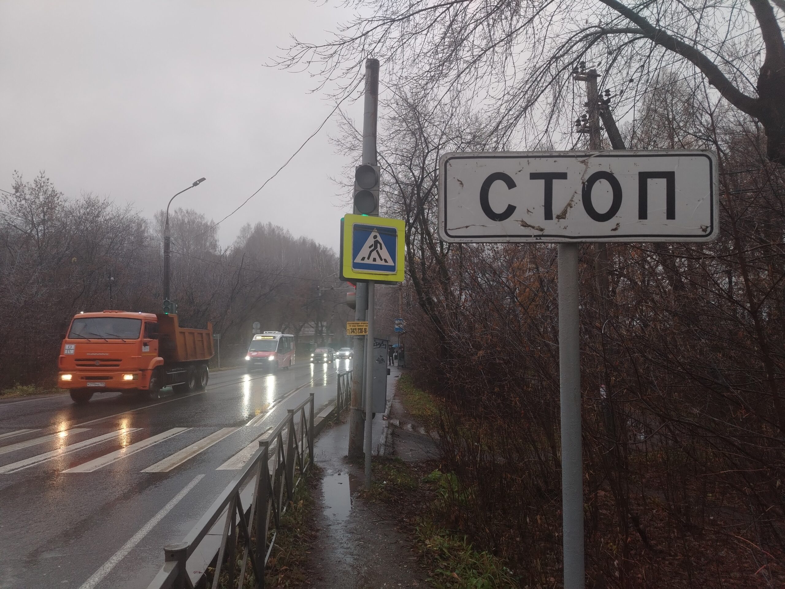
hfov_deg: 71.6
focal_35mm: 24
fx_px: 544
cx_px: 392
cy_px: 294
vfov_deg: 56.8
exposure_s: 1/100
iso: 434
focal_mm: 5.25
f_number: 1.75
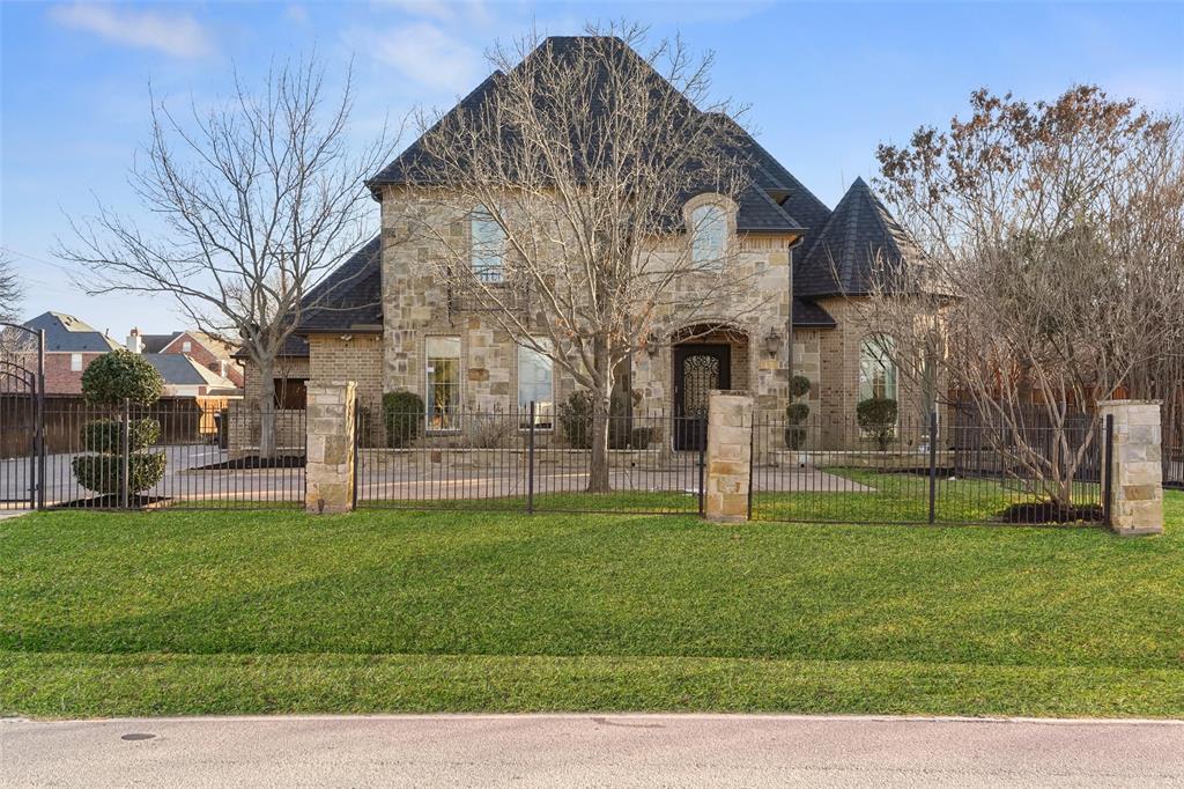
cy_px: 394
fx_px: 1052
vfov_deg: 41.1
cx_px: 592
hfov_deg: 58.7
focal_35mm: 32
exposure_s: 1/400
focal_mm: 21.5
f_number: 9
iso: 640
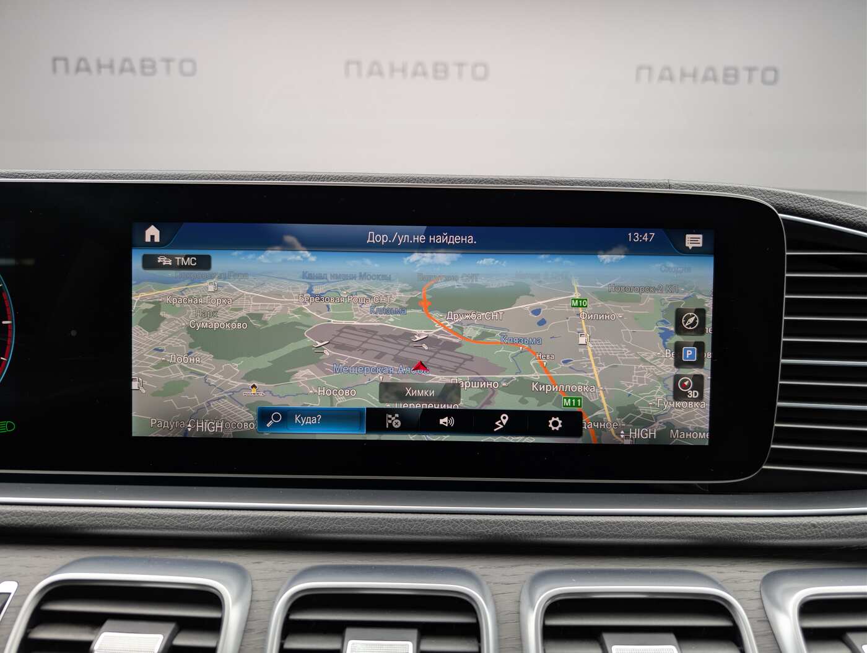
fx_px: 602
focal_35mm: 24
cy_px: 326
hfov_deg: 71.5
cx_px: 434
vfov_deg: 56.9
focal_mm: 6.9
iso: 26
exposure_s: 1/17.5
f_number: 1.68
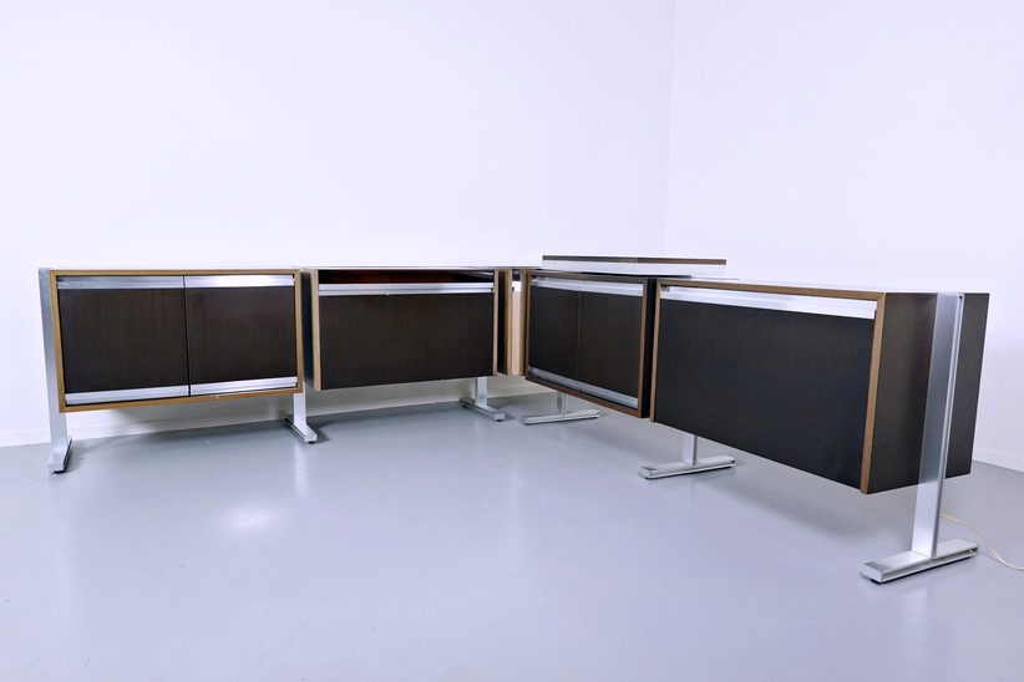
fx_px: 683
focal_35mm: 24
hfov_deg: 73.7
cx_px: 512
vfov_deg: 53.1
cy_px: 341
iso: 400
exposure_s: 1/30
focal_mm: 9
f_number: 2.8
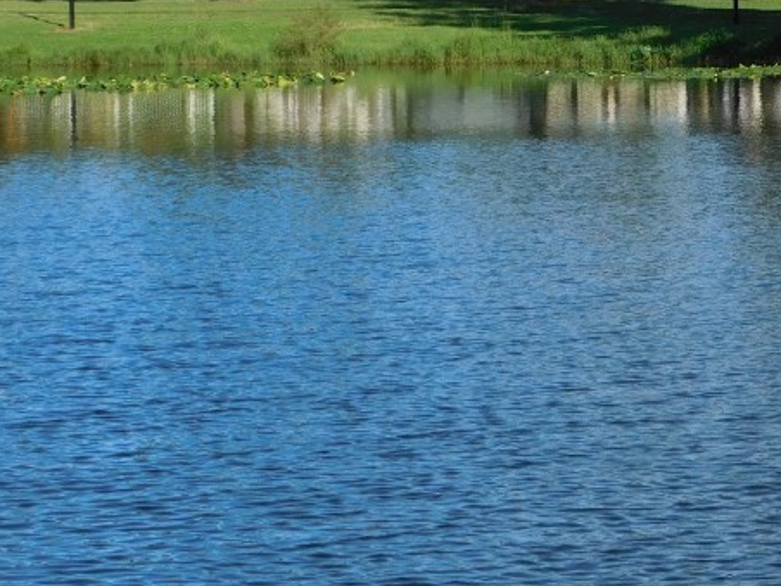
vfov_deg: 9.1
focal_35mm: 161
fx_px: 3632
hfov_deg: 12.1
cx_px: 852
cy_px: -40
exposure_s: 1/800
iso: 125
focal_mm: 12.6
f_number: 4.3
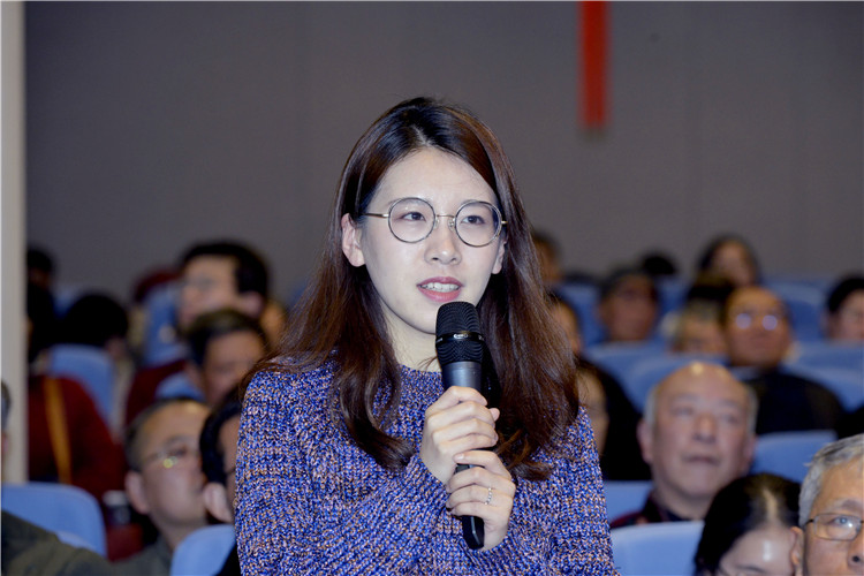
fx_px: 3840
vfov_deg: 8.6
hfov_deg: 12.8
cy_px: 288
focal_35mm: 160
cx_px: 432
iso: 2500
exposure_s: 1/125
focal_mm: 160
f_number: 5.6
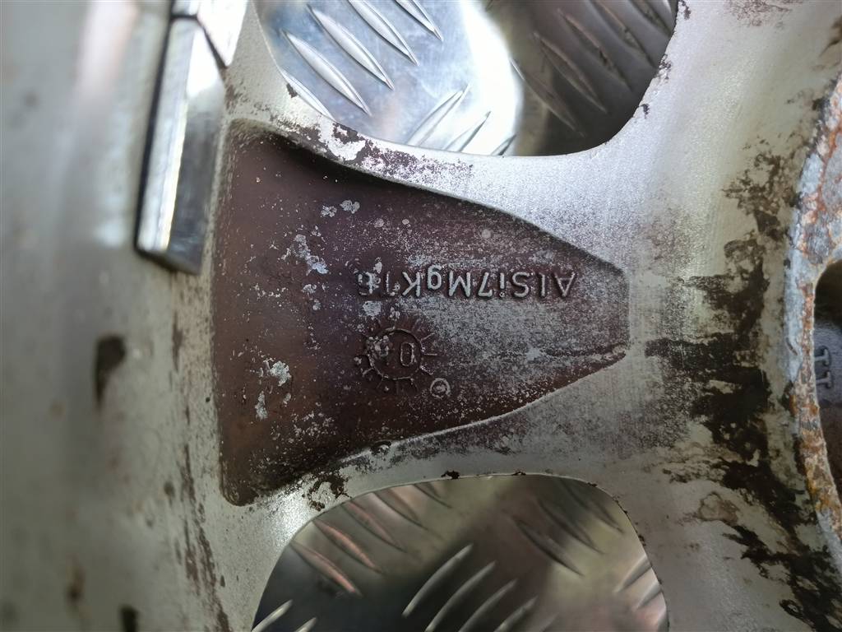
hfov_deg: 65.3
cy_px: 316
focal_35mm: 27
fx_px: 657
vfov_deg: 51.4
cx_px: 421
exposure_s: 1/33.3
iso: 288
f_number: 1.6
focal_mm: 4.11
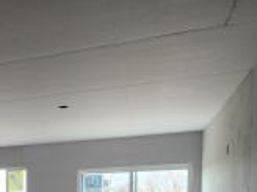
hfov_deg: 29.6
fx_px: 416
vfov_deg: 23.8
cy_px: 231
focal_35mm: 56
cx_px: -50
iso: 160
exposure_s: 1/120
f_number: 1.8
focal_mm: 6.4
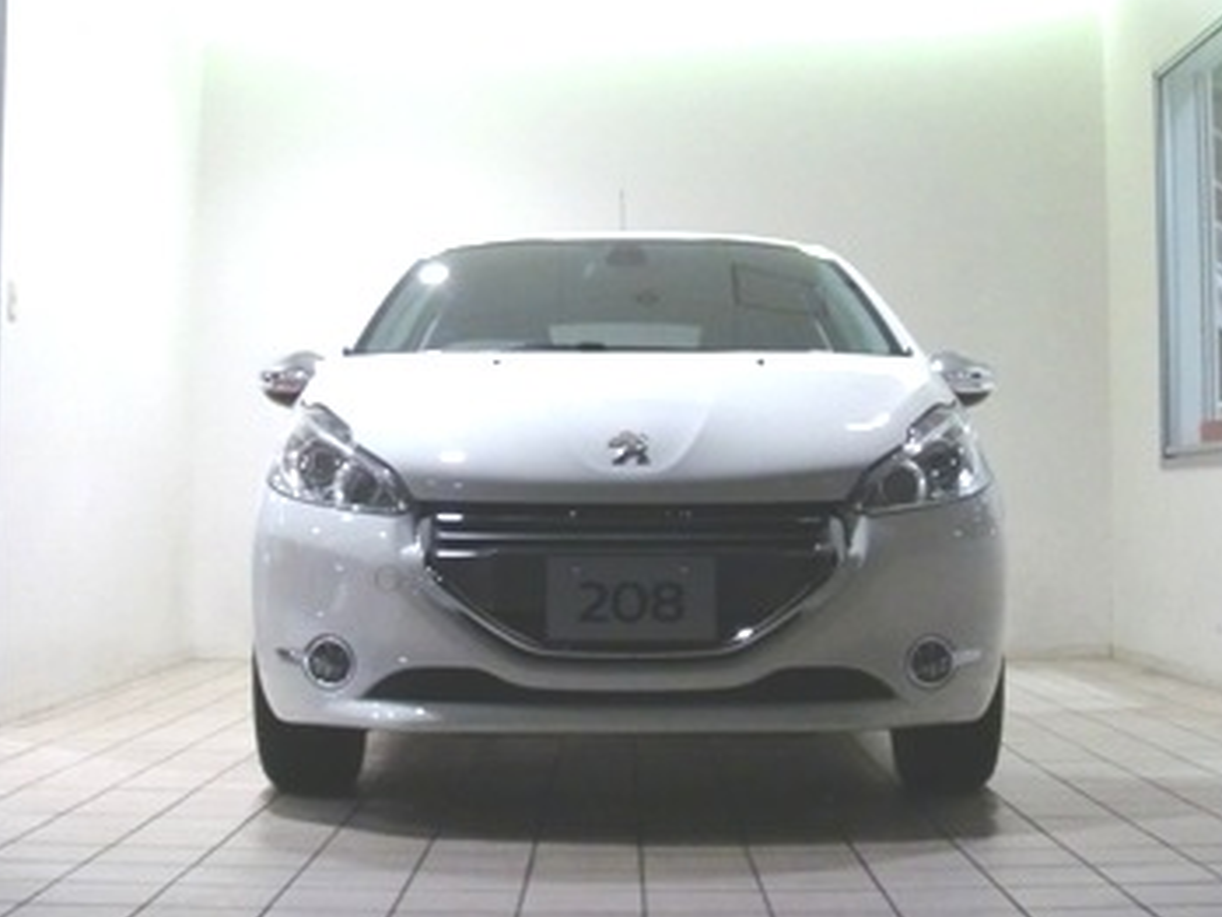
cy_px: 399
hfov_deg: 33.2
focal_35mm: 58
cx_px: 618
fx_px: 2048
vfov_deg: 25.2
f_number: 3.9
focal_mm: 6.66
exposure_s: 1/40
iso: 400
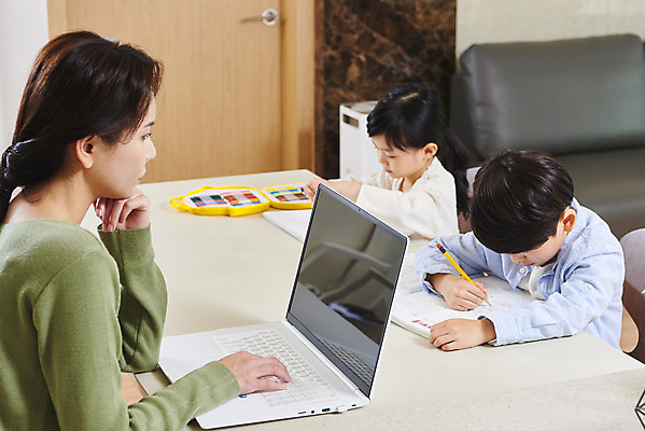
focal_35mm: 70
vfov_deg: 19.5
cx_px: 322
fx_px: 1255
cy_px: 216
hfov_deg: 28.8
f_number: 6.3
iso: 320
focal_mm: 70
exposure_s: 1/100
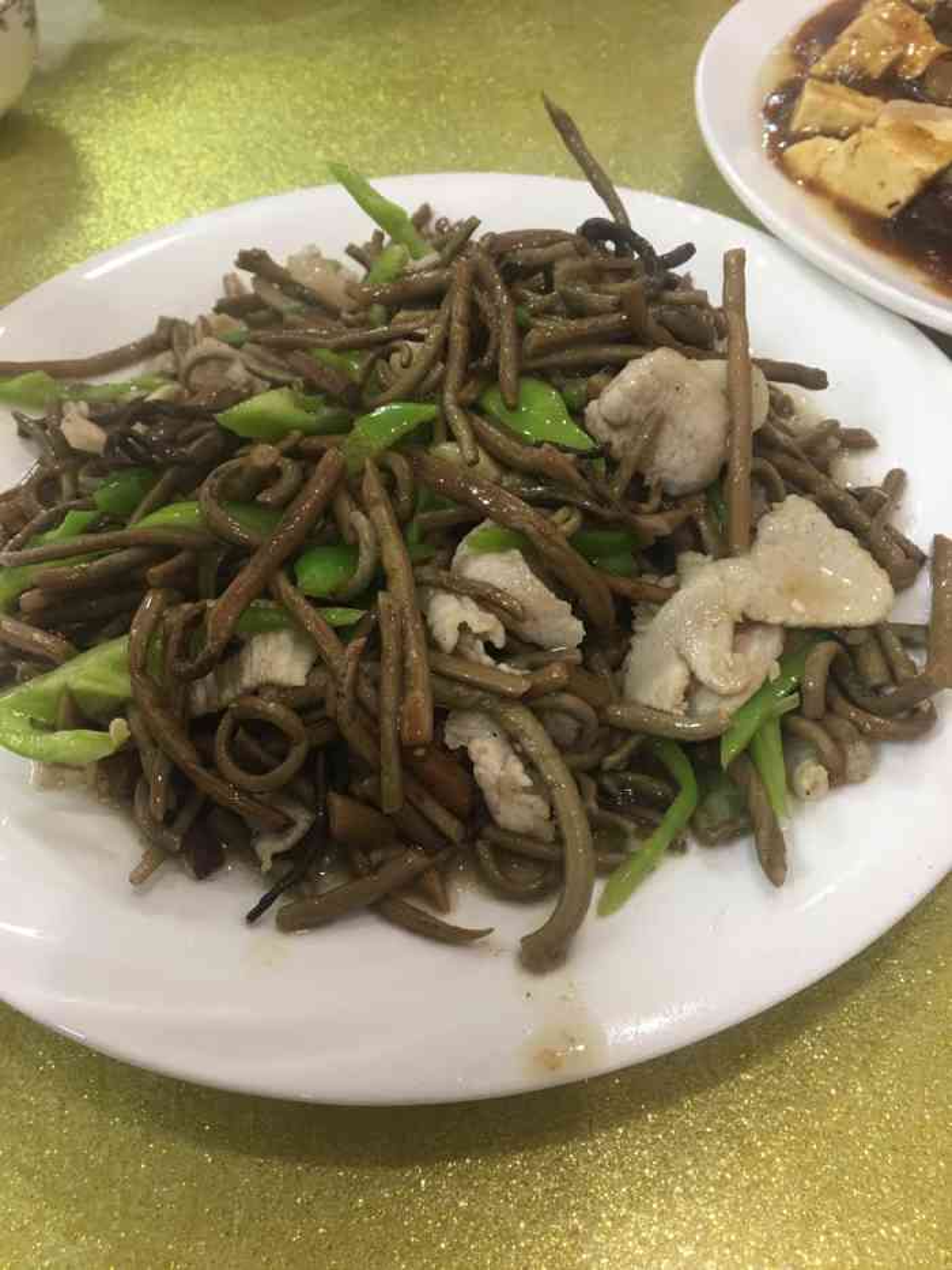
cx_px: 476
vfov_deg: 61.7
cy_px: 635
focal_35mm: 29
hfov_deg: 48.2
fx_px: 1063
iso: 40
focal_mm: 4.15
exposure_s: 1/17
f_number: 2.2
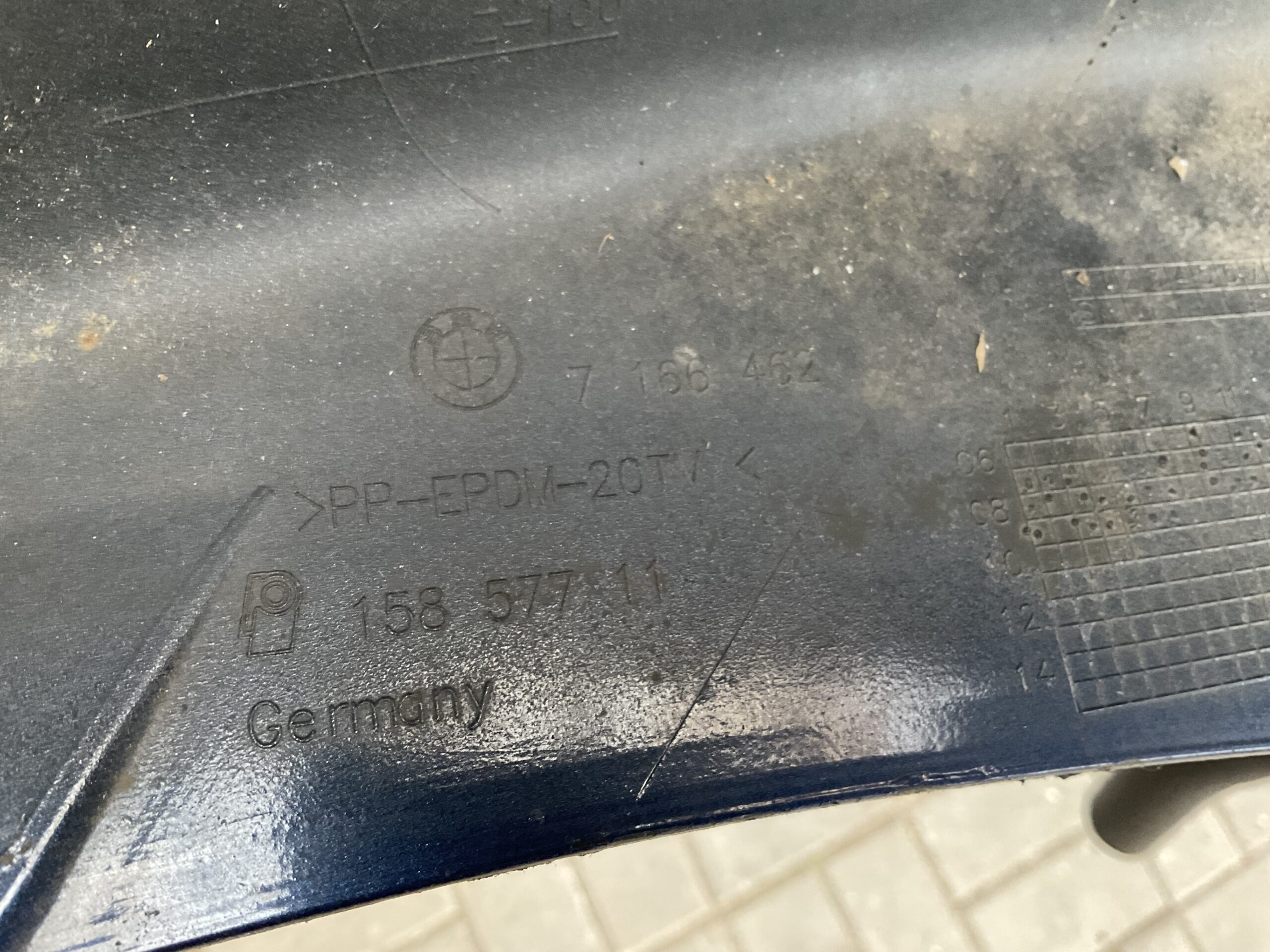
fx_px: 1064
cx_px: 635
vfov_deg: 48.2
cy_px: 476
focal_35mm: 29
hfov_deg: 61.7
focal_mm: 3
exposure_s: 1/40
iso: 250
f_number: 1.8
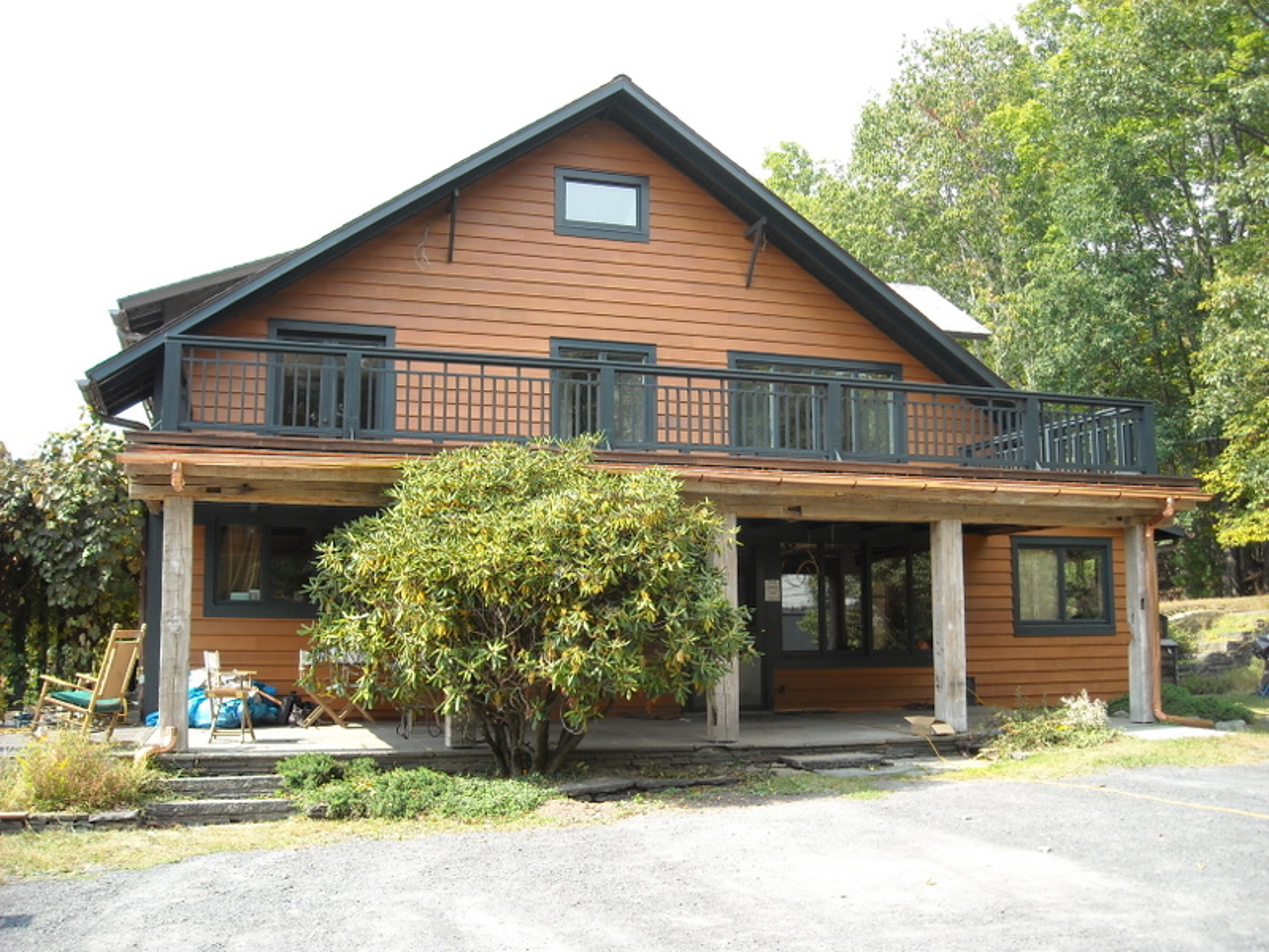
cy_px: 476
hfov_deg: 52.6
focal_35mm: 35
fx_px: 1283
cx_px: 634
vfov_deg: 40.7
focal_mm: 5.7
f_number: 2.8
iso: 64
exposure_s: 1/228
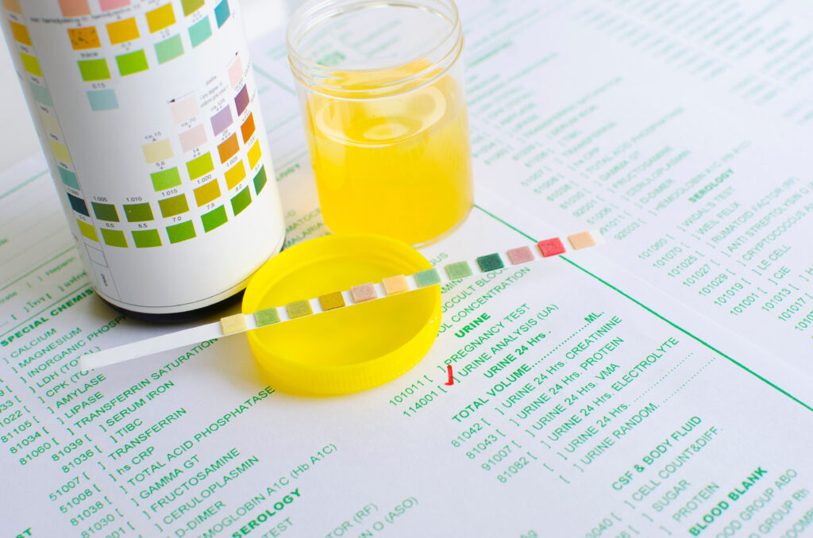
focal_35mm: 52
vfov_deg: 25.6
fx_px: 1183
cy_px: 269
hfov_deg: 37.9
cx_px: 406
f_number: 7.1
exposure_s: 1/100
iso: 160
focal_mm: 35
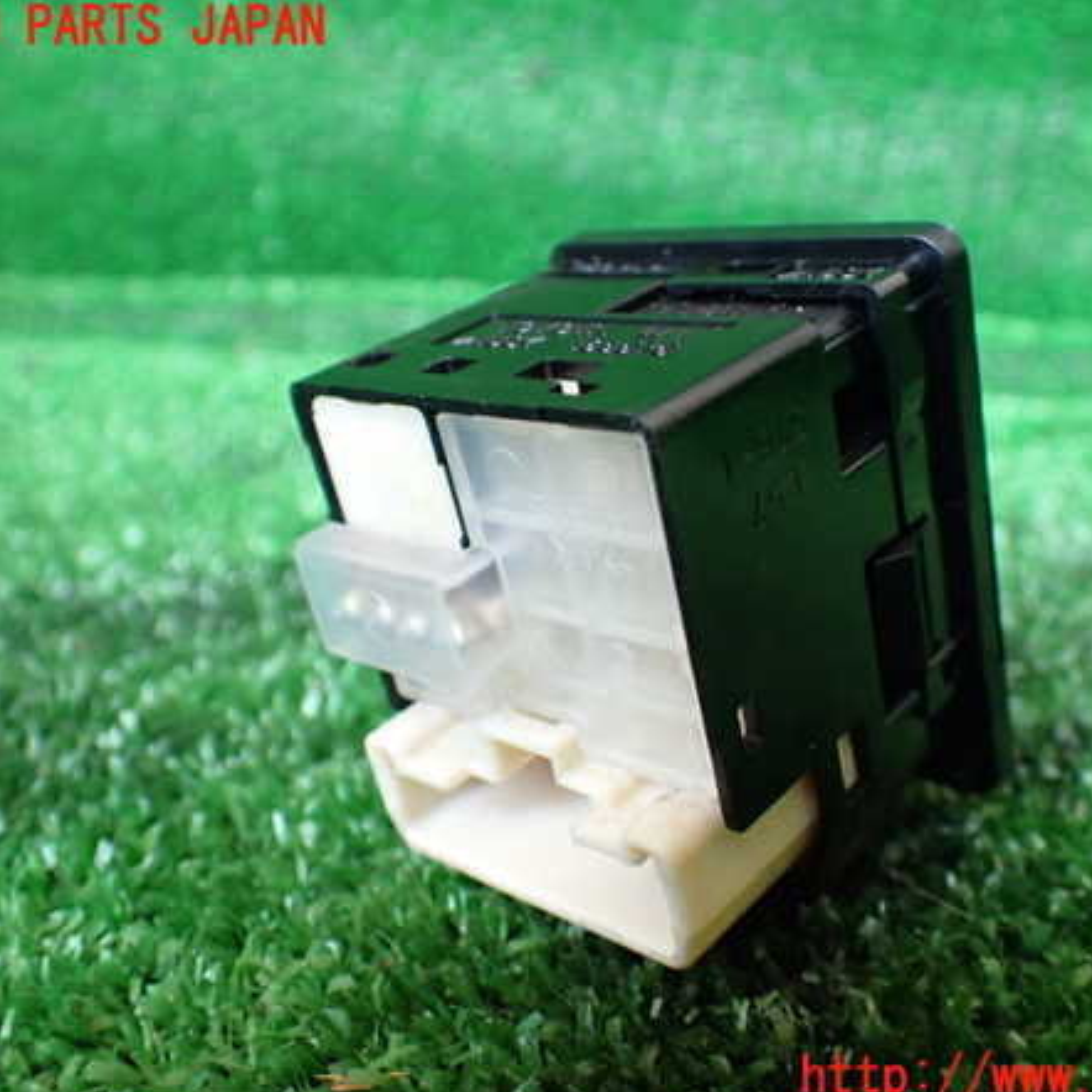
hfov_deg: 45.9
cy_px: 553
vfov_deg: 46.0
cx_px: 618
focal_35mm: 36
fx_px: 1285
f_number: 2.3
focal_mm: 5.4
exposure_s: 1/125
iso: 400
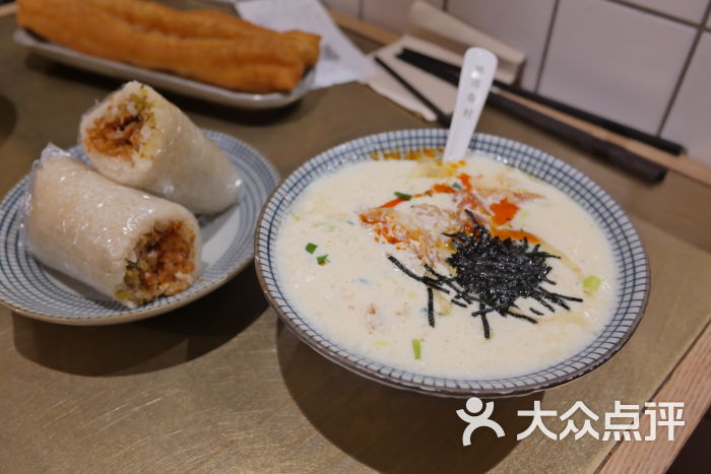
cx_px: 356
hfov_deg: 61.9
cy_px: 237
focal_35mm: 30
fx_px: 593
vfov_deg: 43.6
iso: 200
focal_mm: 20
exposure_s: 1/50
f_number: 3.5
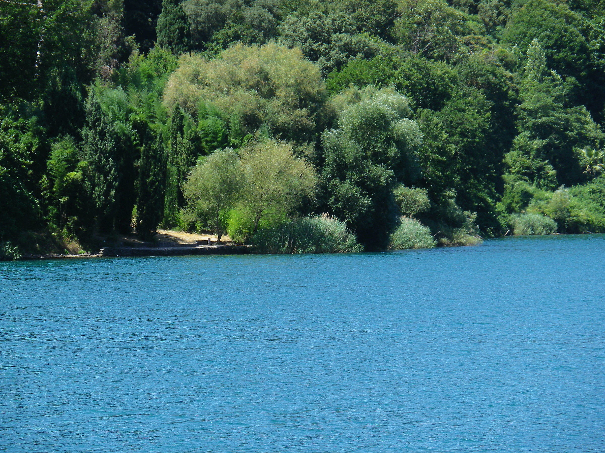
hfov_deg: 7.1
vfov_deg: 5.3
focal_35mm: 280
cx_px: 302
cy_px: 226
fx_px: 4893
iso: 80
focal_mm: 50
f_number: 5.9
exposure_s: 1/160
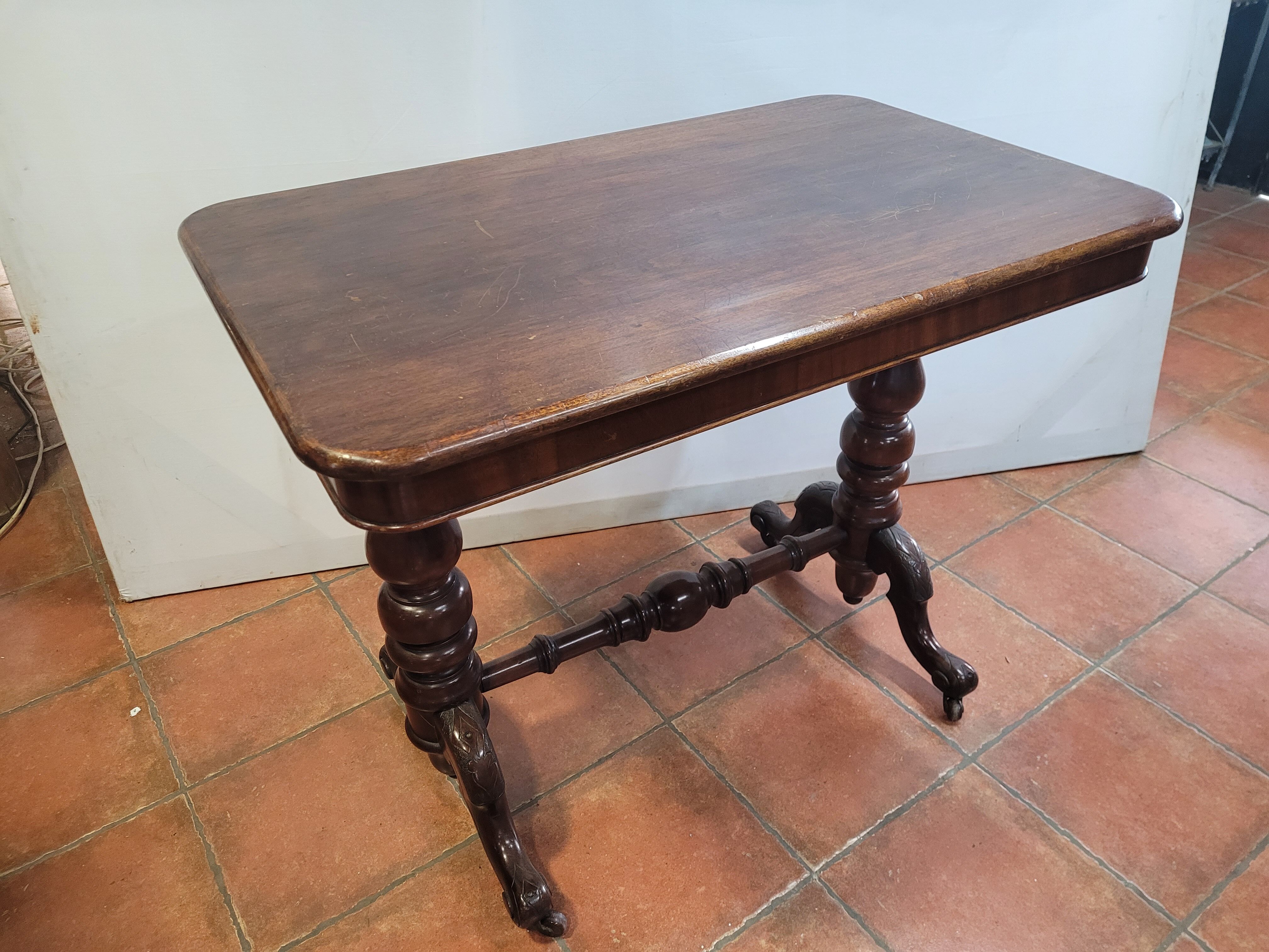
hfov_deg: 67.3
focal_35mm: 26
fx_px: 953
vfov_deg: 53.1
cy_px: 476
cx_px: 634
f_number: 1.8
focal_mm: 5.4
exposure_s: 1/50
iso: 400
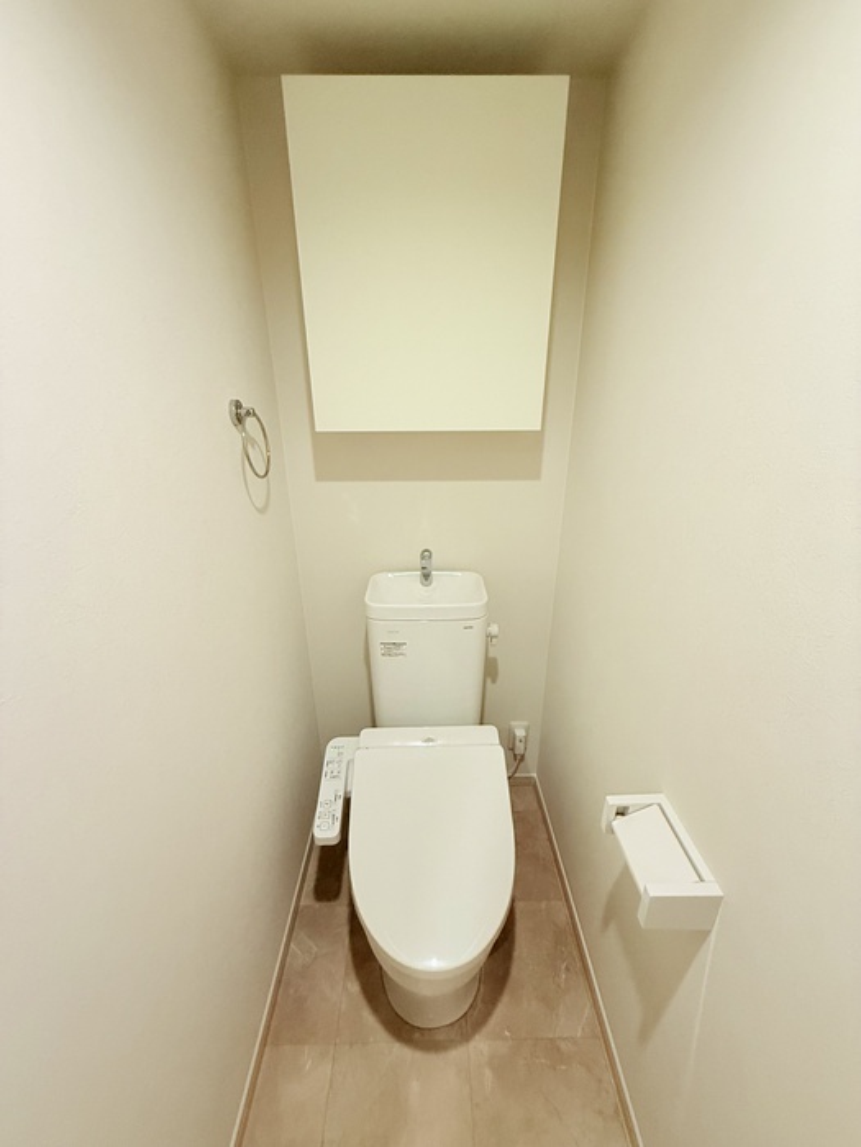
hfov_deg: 85.7
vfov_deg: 102.1
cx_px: 430
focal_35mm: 14
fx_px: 464
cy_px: 574
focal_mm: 2.22
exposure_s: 1/100
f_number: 2.2
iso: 320
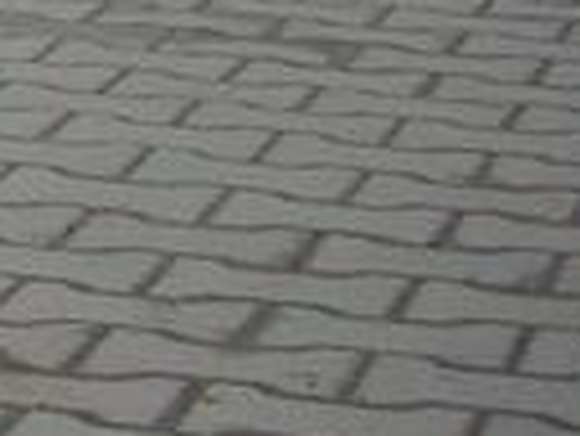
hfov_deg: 7.6
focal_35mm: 229
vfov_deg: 6.2
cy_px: -607
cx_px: -1156
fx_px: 3841
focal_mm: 6.2
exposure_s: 1/261
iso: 64
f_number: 2.8
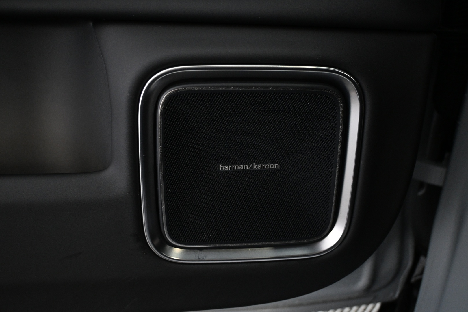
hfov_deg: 56.1
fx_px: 439
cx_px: 234
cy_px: 156
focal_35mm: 34
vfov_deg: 39.1
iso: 1600
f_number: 4
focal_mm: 22.5
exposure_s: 1/25
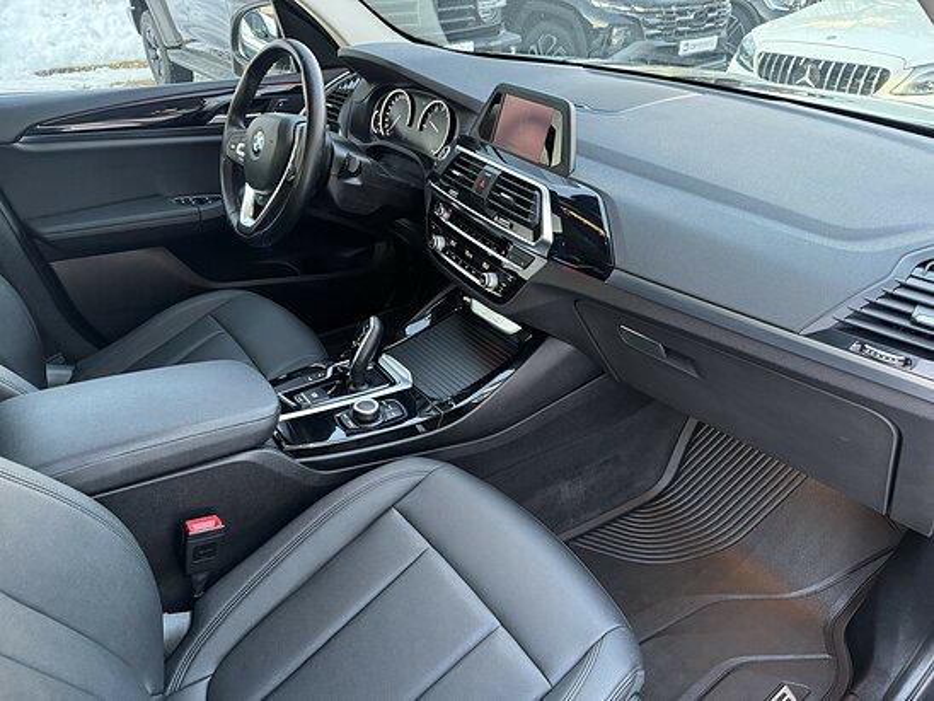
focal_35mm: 24
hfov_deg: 71.6
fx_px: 648
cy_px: 350
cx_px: 467
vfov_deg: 56.8
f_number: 1.78
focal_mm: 6.76
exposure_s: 1/54
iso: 800
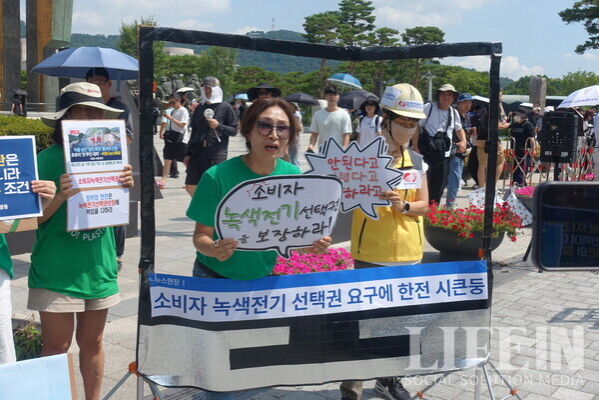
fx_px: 782
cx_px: 300
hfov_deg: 41.9
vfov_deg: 28.6
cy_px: 200
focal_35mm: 47
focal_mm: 17.27
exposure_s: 1/800
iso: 125
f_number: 5
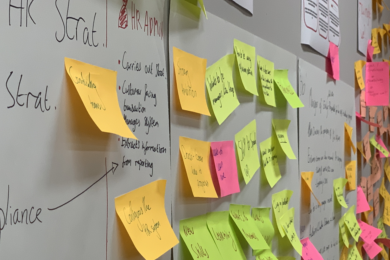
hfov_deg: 23.0
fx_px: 953
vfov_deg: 15.4
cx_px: 132
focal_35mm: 88
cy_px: 206
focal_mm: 6
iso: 125
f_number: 2.4
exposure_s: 1/100
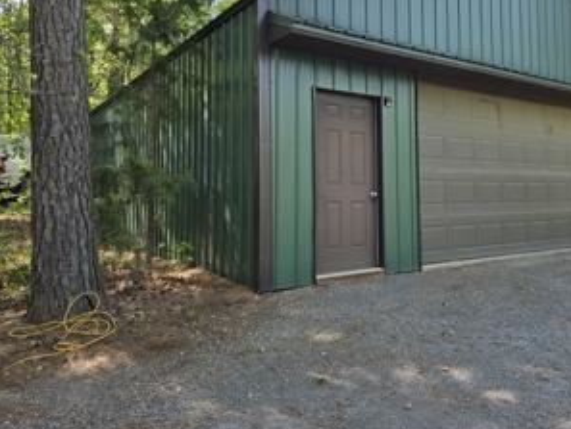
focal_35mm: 31
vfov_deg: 45.1
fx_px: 512
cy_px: 164
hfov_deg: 57.1
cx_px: 381
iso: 12
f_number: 1.7
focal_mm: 6.3
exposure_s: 1/322
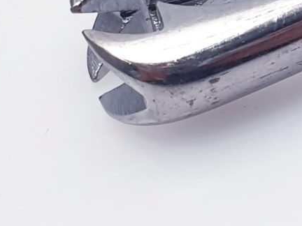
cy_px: -74
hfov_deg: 11.2
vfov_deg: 9.5
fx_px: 1344
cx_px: 661
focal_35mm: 154
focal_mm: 4.3
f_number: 2.4
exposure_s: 1/50
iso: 80
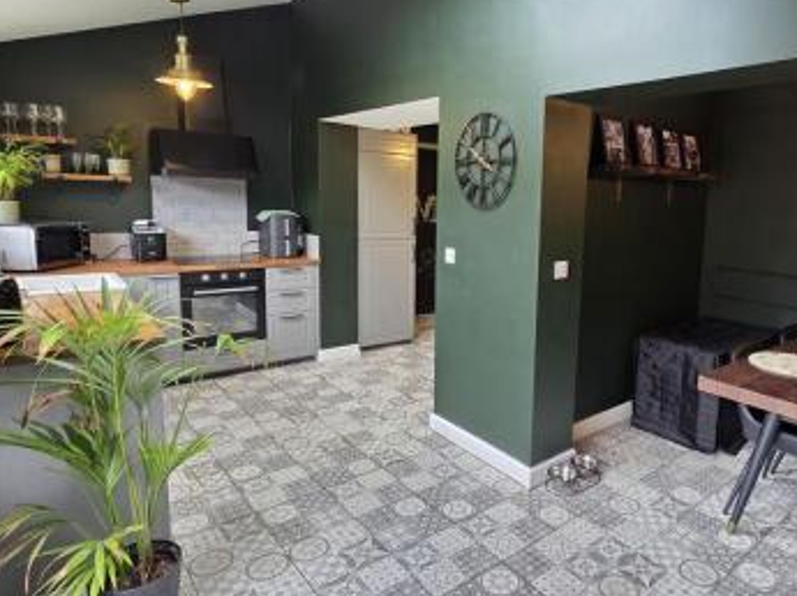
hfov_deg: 74.5
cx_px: 519
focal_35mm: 22
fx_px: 506
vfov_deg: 60.9
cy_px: 269
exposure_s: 1/50
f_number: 1.9
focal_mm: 2.2
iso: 160
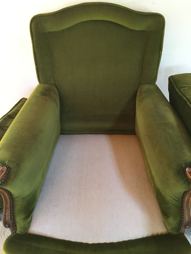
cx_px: 96
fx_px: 213
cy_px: 127
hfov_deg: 48.2
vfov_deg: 61.7
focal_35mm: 29
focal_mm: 4.15
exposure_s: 1/33
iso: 160
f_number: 2.2
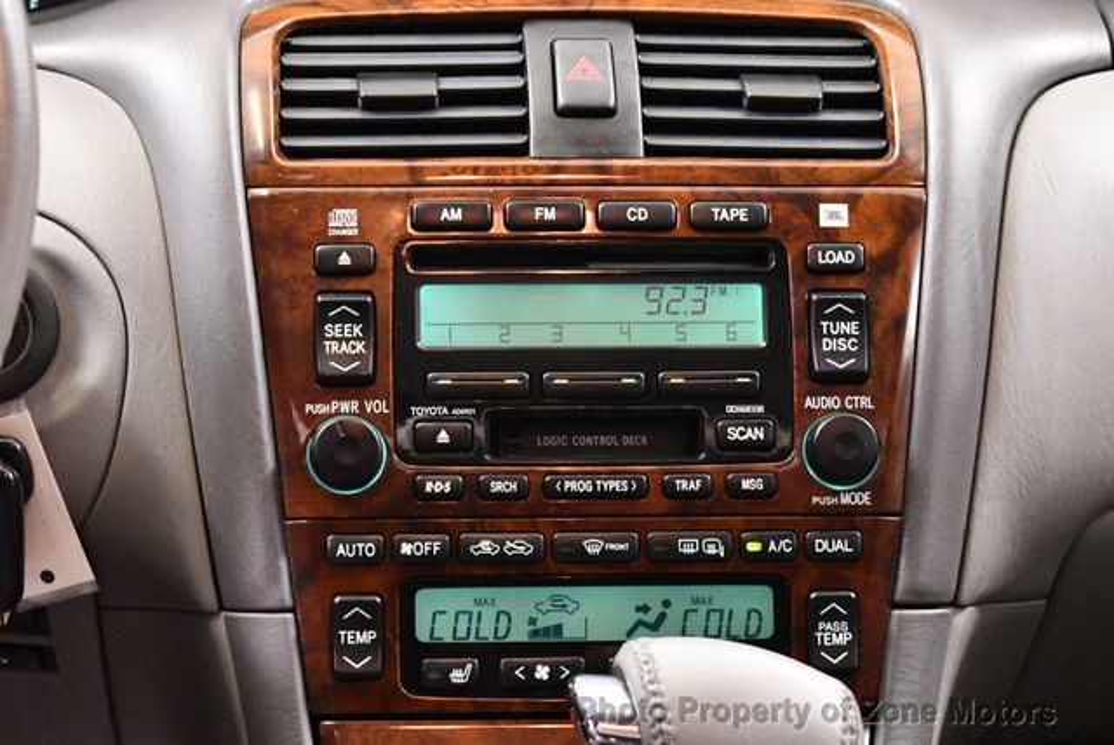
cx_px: 557
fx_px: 3407
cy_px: 372
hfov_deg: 18.6
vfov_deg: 12.5
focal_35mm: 110
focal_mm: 55
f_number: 5.6
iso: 9000
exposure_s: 1/60
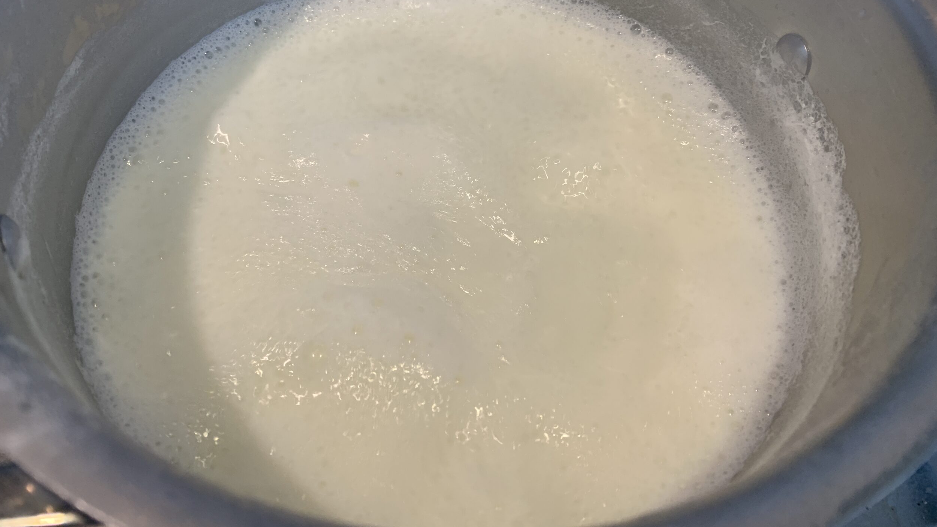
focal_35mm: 29
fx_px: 721
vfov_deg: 39.7
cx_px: 459
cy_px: 172
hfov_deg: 66.1
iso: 80
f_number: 1.8
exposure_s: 1/50
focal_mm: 4.25
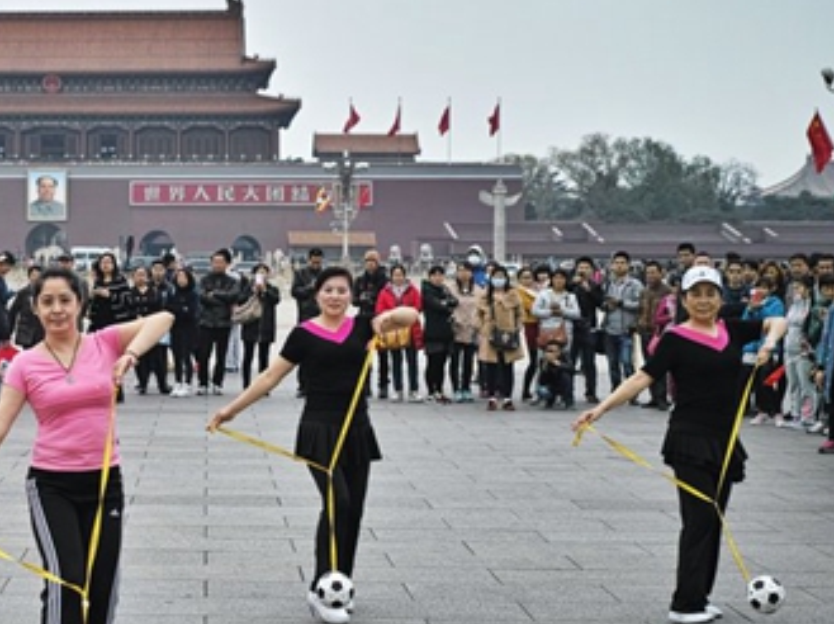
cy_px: 309
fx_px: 1901
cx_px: 89
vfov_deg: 18.6
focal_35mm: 79
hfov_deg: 24.1
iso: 200
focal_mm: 30
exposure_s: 1/320
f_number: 2.8
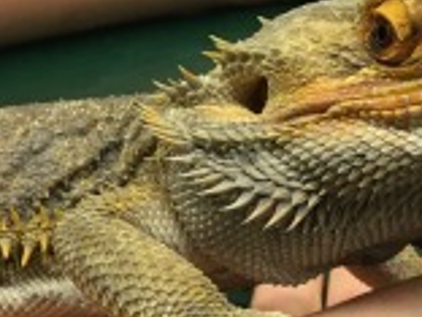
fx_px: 1451
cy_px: 95
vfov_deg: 12.4
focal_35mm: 119
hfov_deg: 16.4
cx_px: 87
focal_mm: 4.15
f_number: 2.2
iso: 100
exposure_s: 1/33
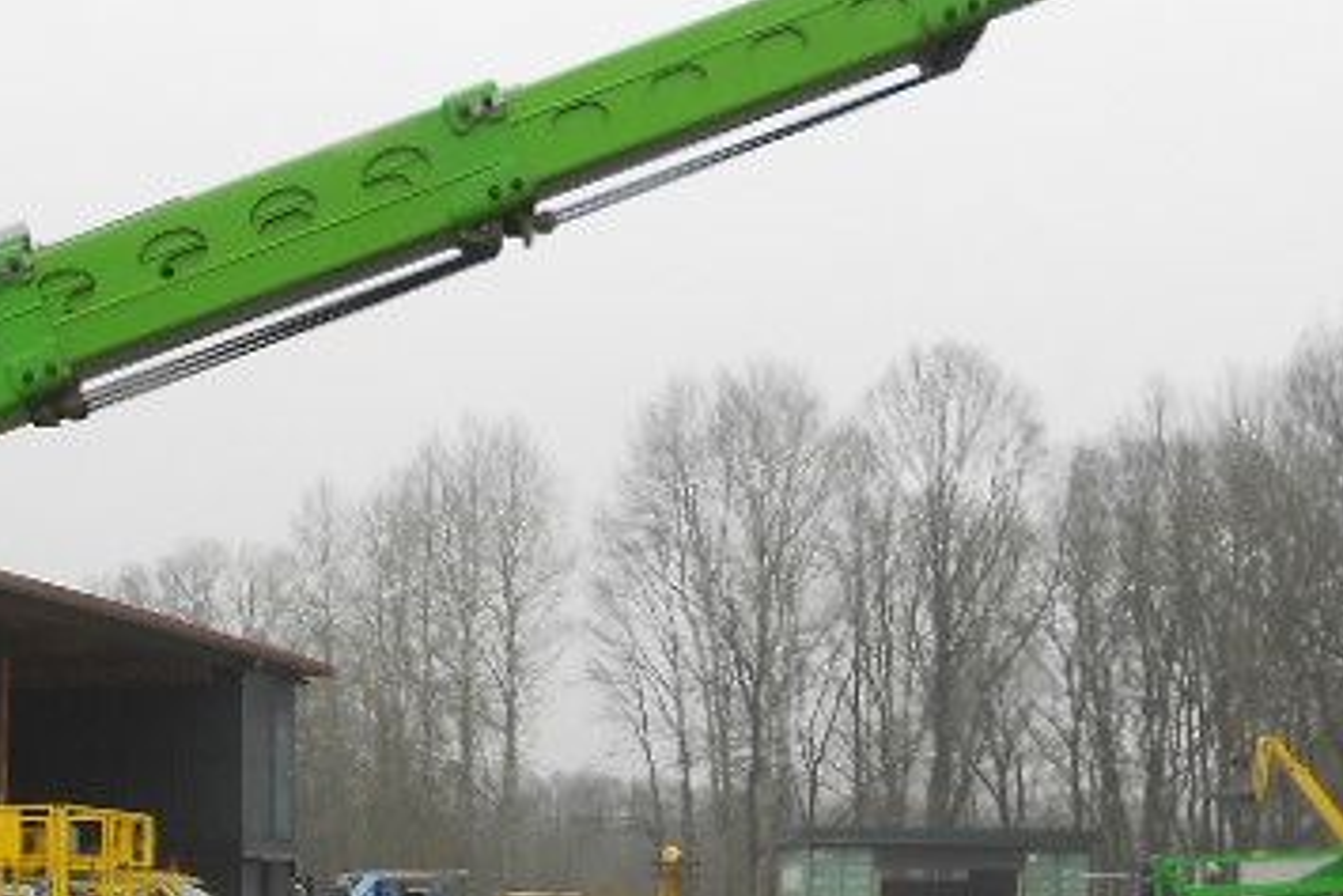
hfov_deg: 25.4
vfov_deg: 17.3
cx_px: 197
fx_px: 2911
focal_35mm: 78
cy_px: 779
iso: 80
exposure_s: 1/250
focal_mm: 4.6
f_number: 3.2
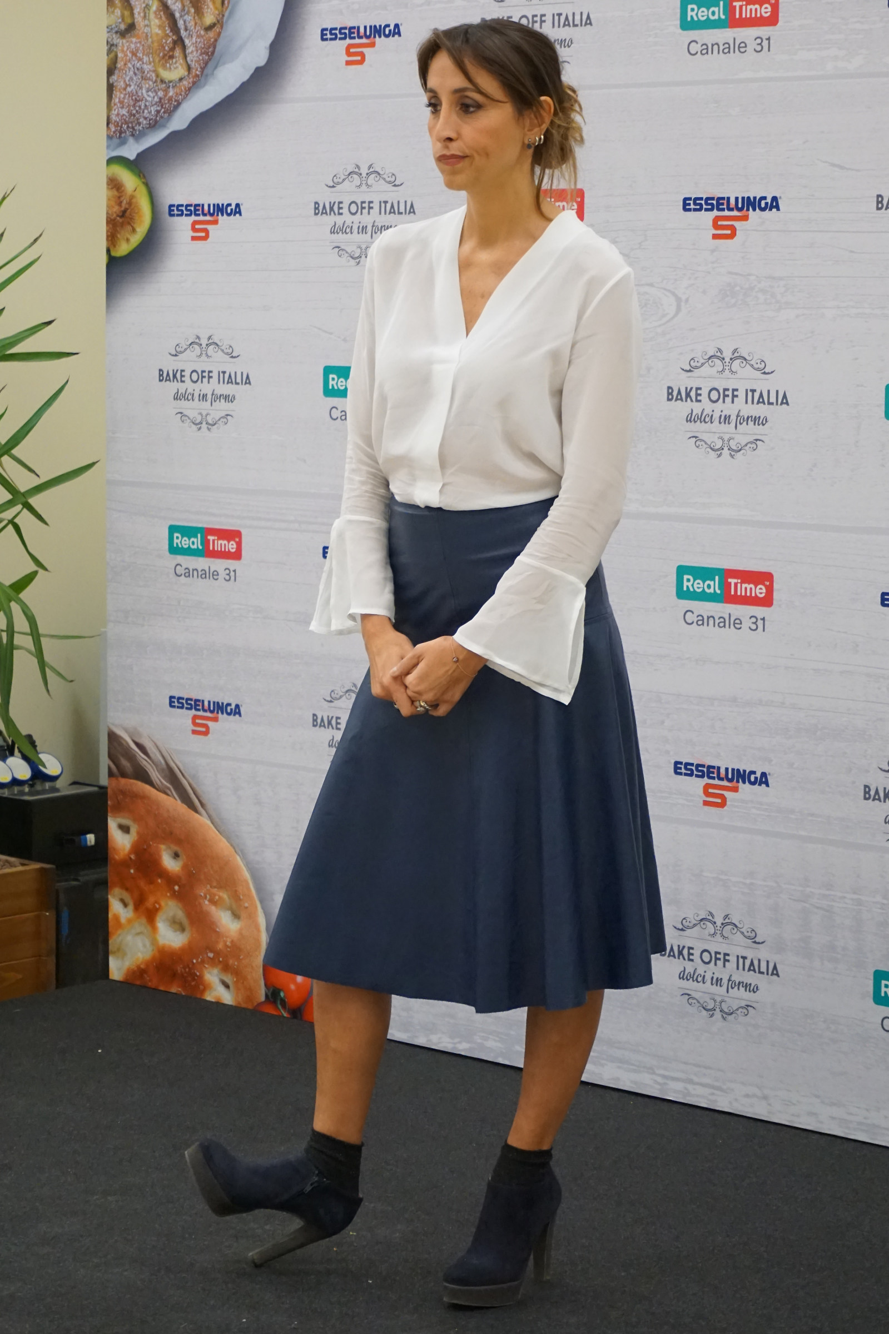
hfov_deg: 18.2
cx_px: 444
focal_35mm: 75
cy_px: 667
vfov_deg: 27.0
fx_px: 2779
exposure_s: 1/160
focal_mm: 50
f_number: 5.6
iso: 2000
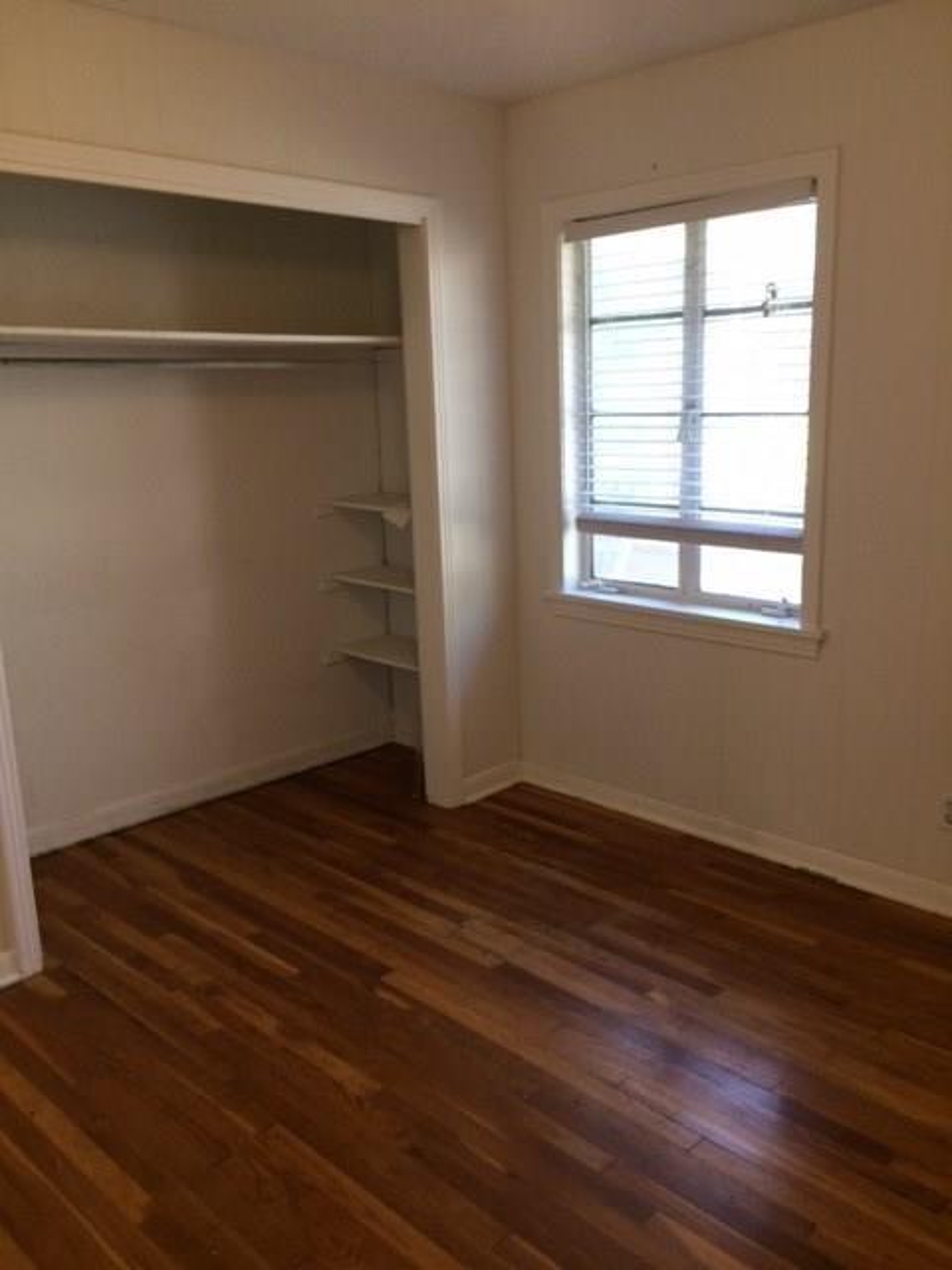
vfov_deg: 61.7
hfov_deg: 48.2
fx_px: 1063
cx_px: 476
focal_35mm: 29
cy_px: 635
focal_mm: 4.15
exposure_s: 1/30
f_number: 2.2
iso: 64
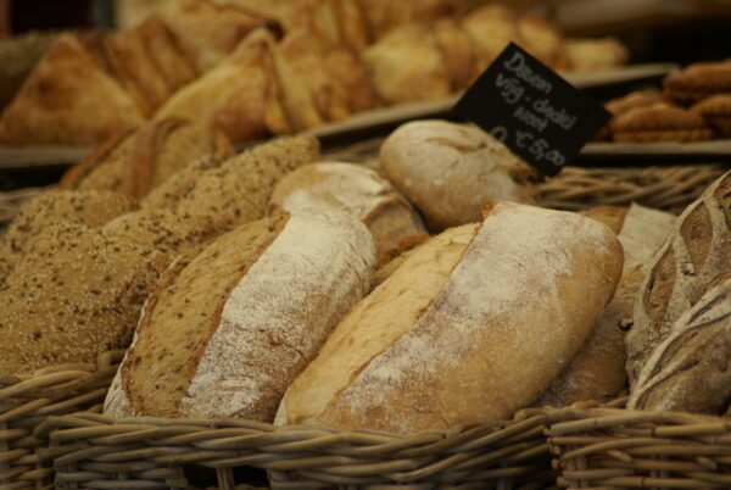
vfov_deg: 3.7
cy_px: 245
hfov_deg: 5.5
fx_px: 7626
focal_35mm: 375
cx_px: 366
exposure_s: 1/400
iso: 100
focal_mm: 250
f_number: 5
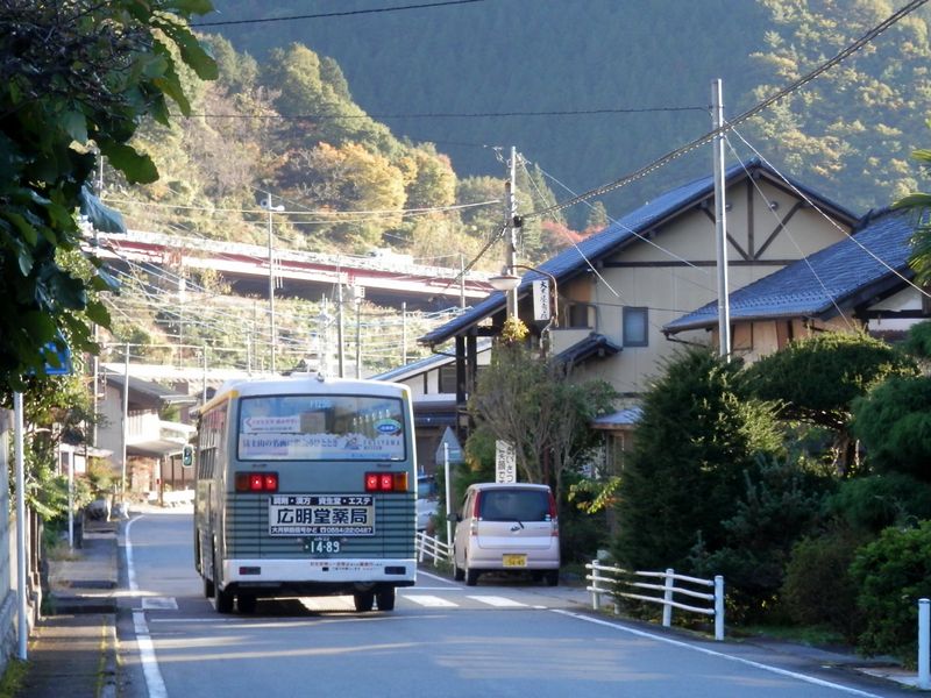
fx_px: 2851
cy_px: 349
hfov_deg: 18.5
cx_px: 466
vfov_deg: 14.0
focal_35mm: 106
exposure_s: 1/100
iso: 200
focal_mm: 19
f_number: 5
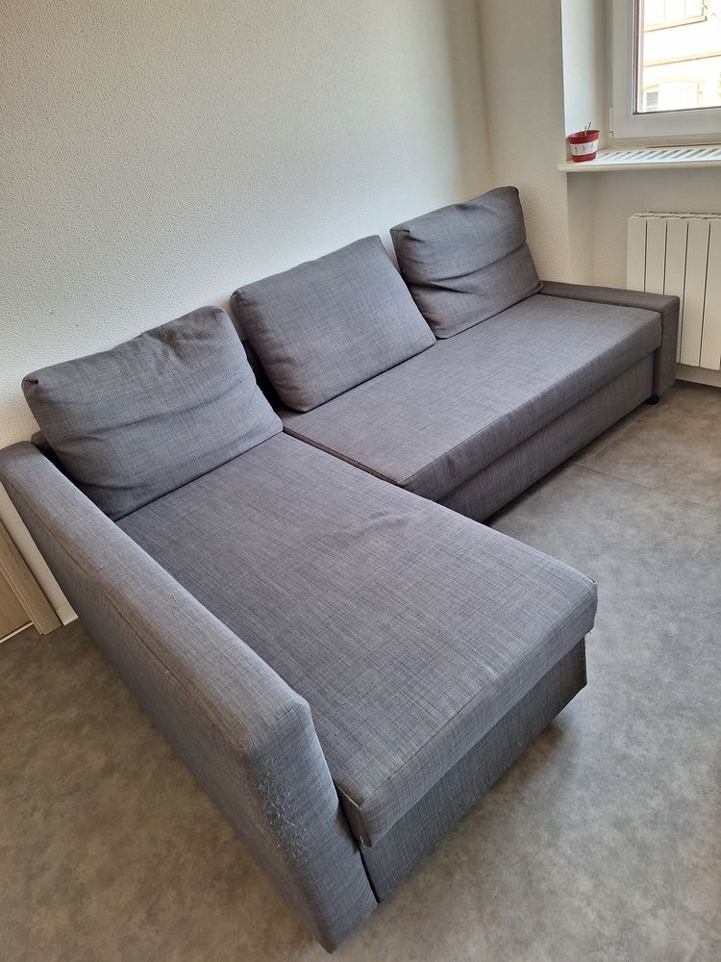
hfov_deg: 58.9
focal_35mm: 23
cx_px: 360
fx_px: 639
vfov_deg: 73.9
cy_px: 481
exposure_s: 1/100
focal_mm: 5.54
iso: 64
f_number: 1.8
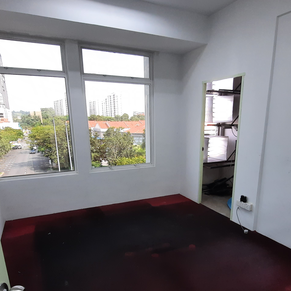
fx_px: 228
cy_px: 188
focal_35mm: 24
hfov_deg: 64.7
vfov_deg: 63.7
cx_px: 166
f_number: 2.2
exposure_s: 1/50
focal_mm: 1.74
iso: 80
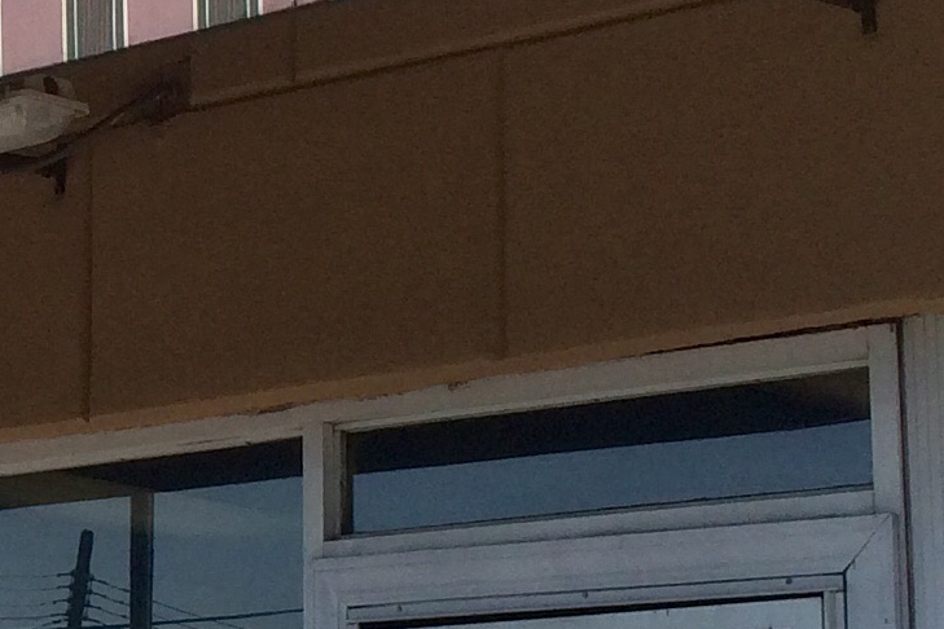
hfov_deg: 14.7
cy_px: 335
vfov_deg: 10.2
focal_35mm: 135
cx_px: -212
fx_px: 3540
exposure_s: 1/2160
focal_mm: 4.15
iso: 32
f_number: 2.2
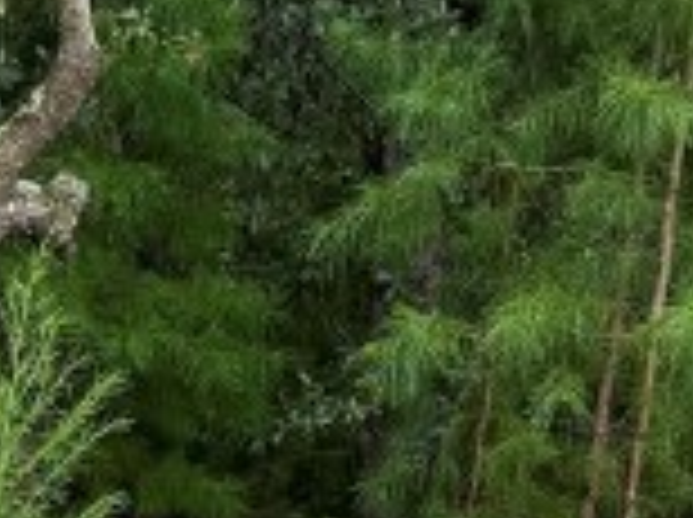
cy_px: 1198
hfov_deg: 12.3
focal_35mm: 160
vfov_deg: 8.5
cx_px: 76
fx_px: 3198
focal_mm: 6.76
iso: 80
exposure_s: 1/1060
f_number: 1.78
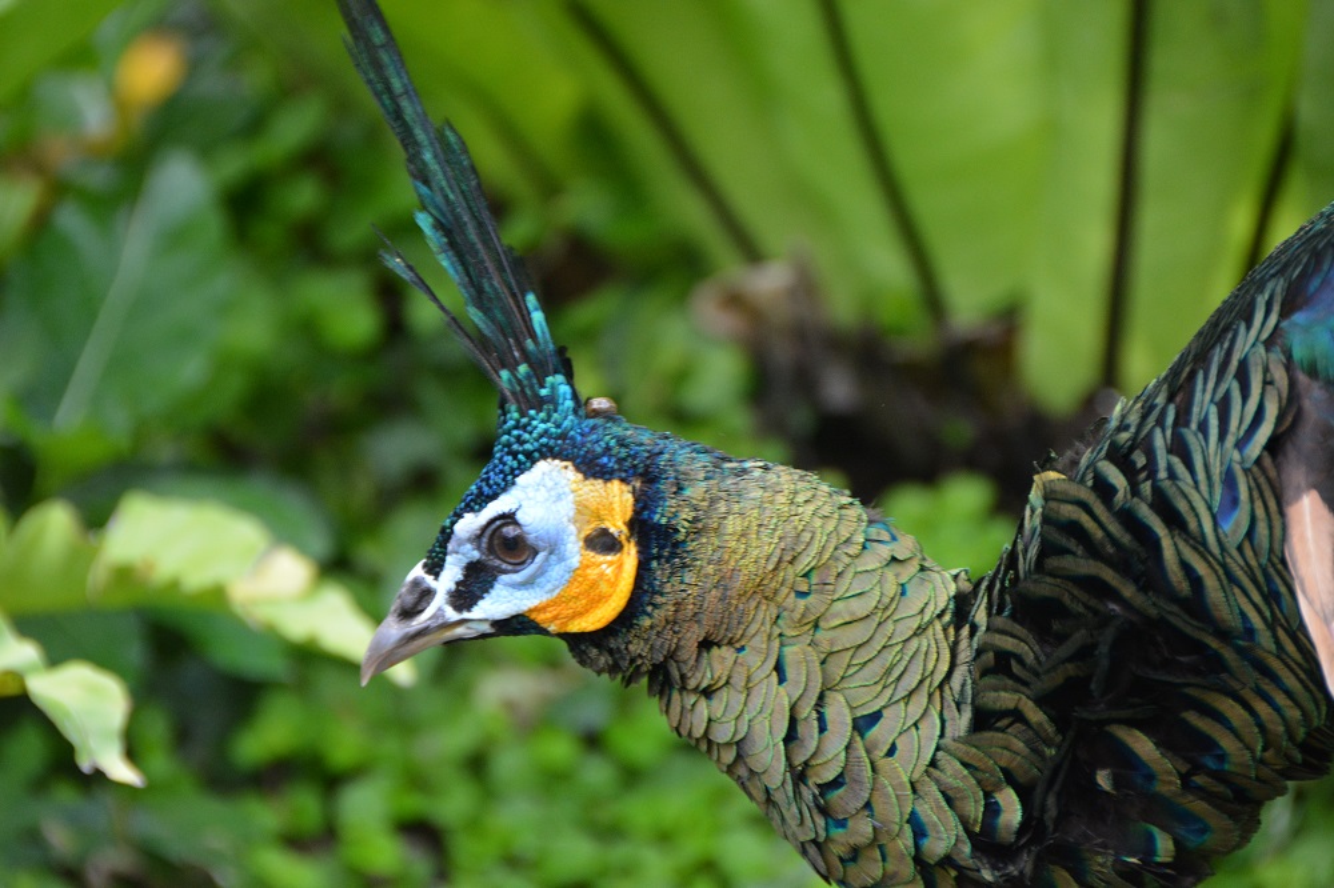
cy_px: 444
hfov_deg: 8.1
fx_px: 9446
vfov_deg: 5.4
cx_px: 667
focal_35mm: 255
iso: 1600
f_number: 5.6
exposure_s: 1/400
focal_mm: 170
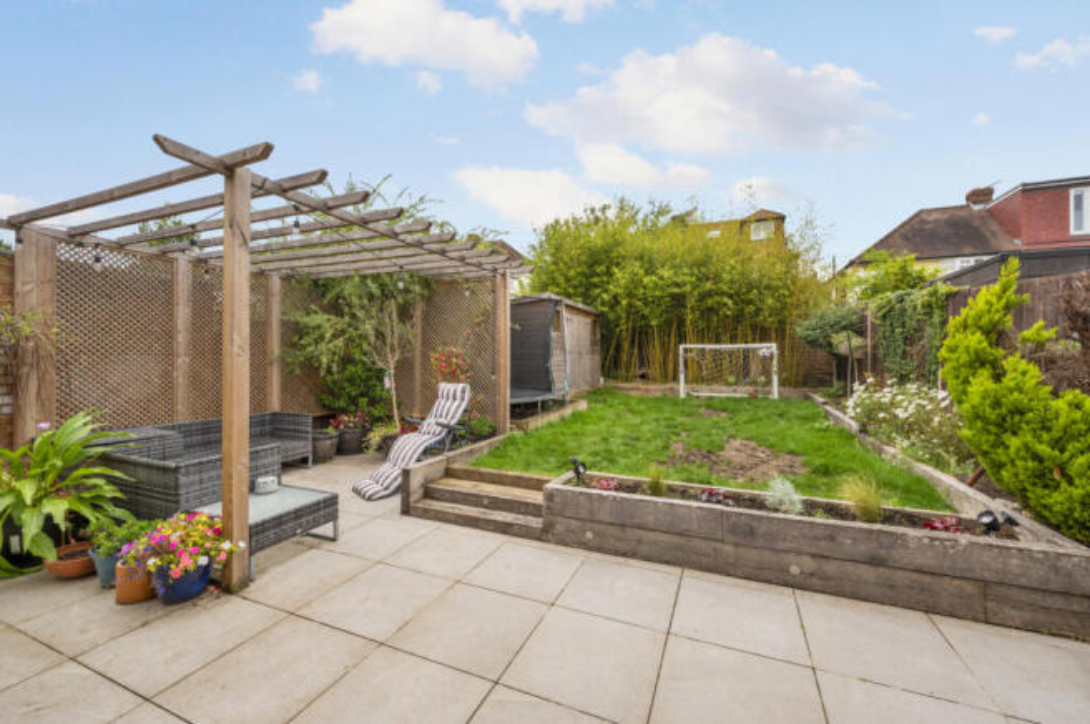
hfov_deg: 104.3
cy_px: 362
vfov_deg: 81.1
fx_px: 423
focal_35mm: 14
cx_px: 545
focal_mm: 14
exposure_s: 1/80
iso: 200
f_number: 8
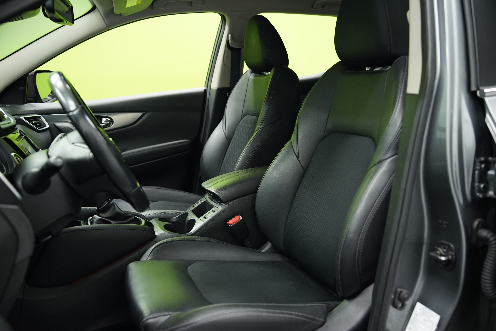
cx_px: 248
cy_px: 166
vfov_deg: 42.3
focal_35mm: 31
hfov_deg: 60.3
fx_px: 427
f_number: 3.2
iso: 1000
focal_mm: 31
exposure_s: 1/30
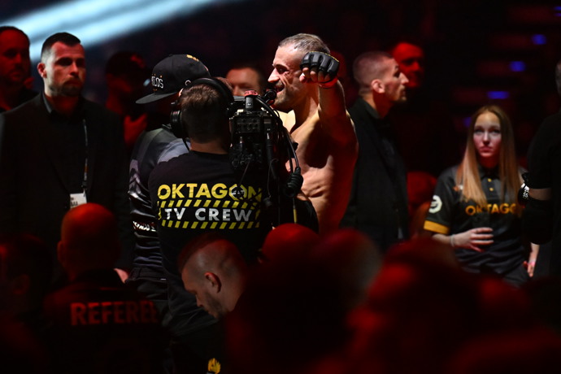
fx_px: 4675
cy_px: 187
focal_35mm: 300
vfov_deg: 4.6
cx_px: 280
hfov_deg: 6.9
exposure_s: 1/2000
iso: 6400
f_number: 3.5
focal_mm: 200
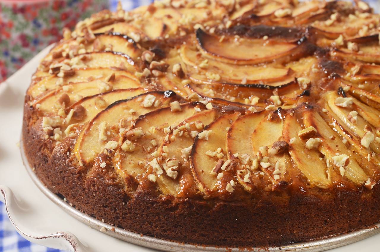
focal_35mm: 158
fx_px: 1659
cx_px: 190
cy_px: 126
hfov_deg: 13.1
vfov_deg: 8.7
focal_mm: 105
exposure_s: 1/30
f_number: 8
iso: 100
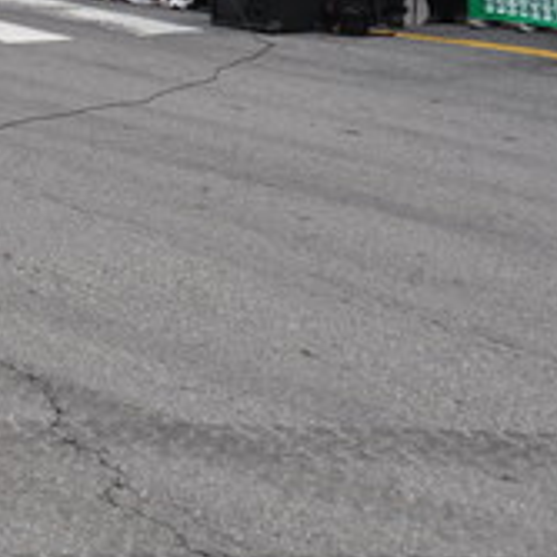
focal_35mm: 96
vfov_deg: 16.9
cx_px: 10
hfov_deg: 17.7
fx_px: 1748
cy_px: -195
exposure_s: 1/250
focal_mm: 18
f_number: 8
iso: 200
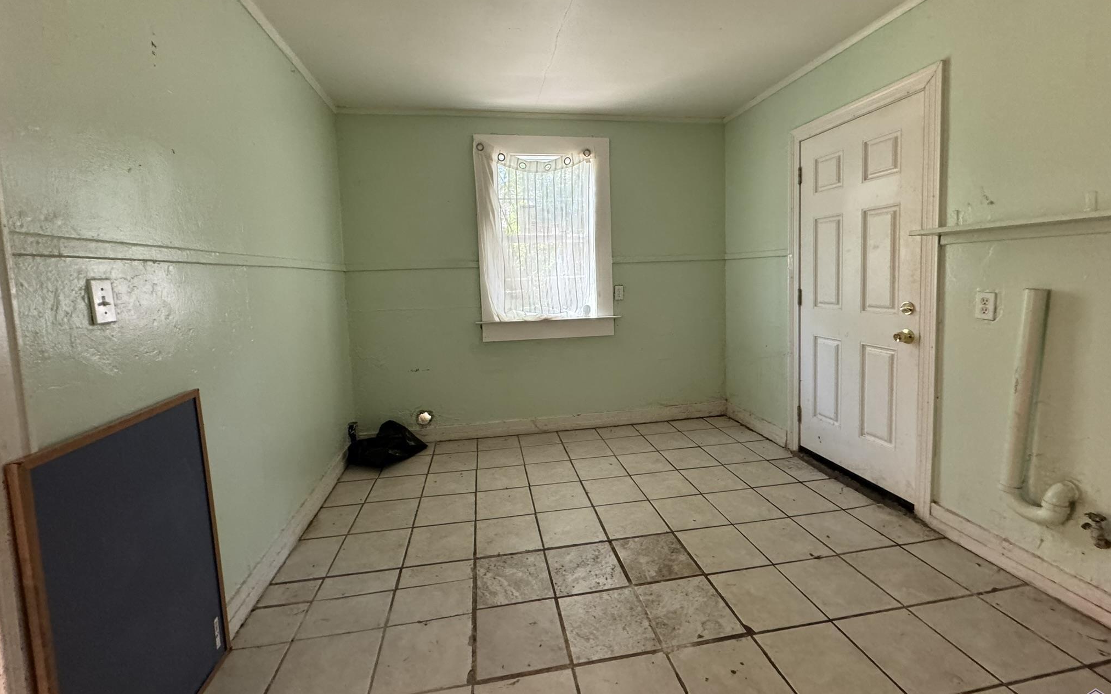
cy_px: 309
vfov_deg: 74.5
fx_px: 454
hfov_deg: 101.5
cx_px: 551
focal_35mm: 15
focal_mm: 2.22
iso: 320
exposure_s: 1/67
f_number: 2.2
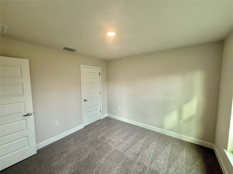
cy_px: 87
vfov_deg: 85.7
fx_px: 94
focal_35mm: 14
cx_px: 116
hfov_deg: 102.1
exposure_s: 1/120
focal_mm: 2.22
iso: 100
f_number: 2.2
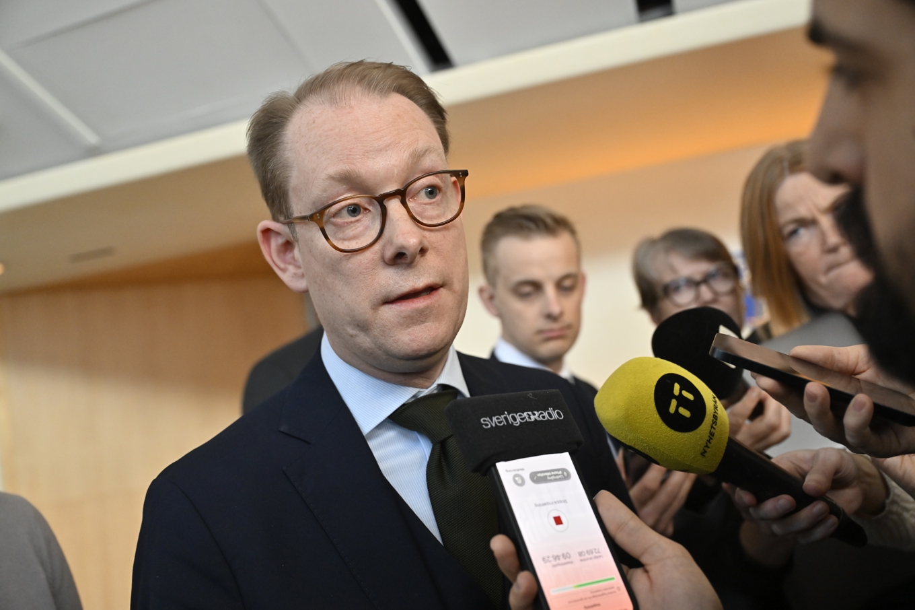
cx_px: 458
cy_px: 305
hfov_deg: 54.4
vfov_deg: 37.8
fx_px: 889
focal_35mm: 35
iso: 2500
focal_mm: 35
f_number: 3.5
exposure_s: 1/250
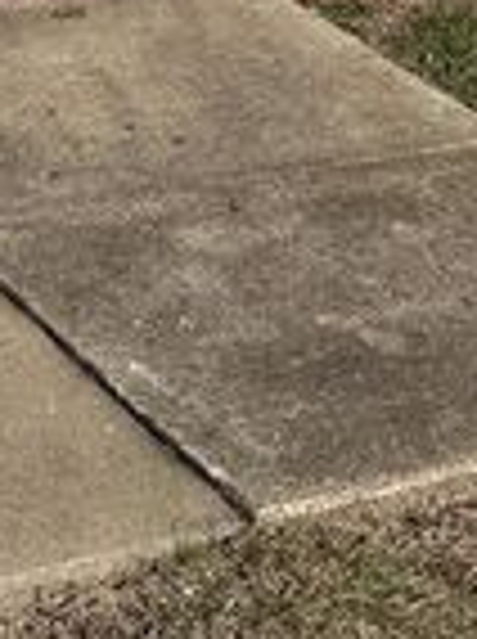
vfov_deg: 14.1
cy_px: -713
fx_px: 2082
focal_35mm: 113
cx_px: -76
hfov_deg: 12.8
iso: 80
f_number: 1.78
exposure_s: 1/10309
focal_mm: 6.76
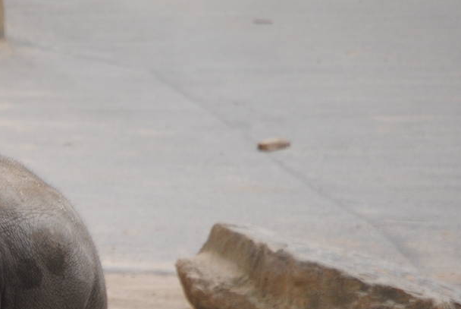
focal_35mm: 789
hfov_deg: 2.6
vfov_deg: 1.7
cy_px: 314
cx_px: -138
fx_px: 10116
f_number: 5.6
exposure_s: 1/800
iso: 200
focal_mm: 200
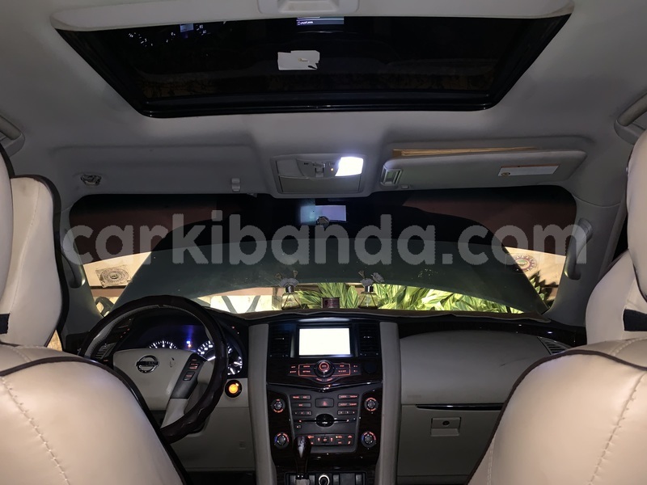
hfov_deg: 67.3
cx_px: 324
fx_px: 486
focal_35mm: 26
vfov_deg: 53.1
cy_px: 242
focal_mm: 4.25
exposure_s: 1/4
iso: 160
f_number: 1.8
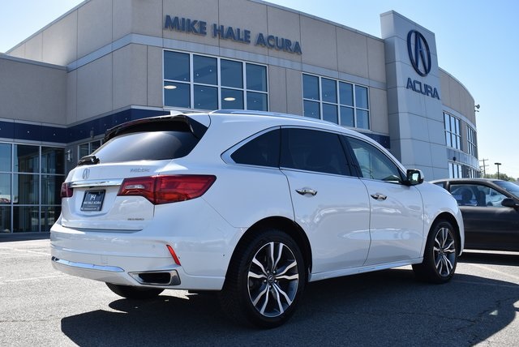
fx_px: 519
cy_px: 174
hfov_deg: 53.1
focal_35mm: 36
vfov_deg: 36.9
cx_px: 260
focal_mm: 24
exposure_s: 1/200
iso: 100
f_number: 7.1
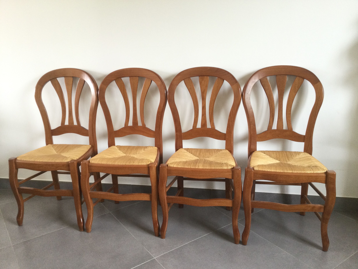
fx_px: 321
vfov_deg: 45.4
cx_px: 179
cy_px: 134
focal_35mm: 31
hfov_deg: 58.4
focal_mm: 3.3
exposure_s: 1/33
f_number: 2.4
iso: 100
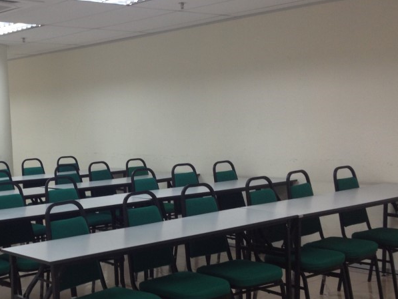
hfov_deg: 31.5
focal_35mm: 60
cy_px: 187
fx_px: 690
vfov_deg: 24.4
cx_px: 94
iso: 64
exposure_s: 1/20
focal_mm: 4.28
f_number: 2.4
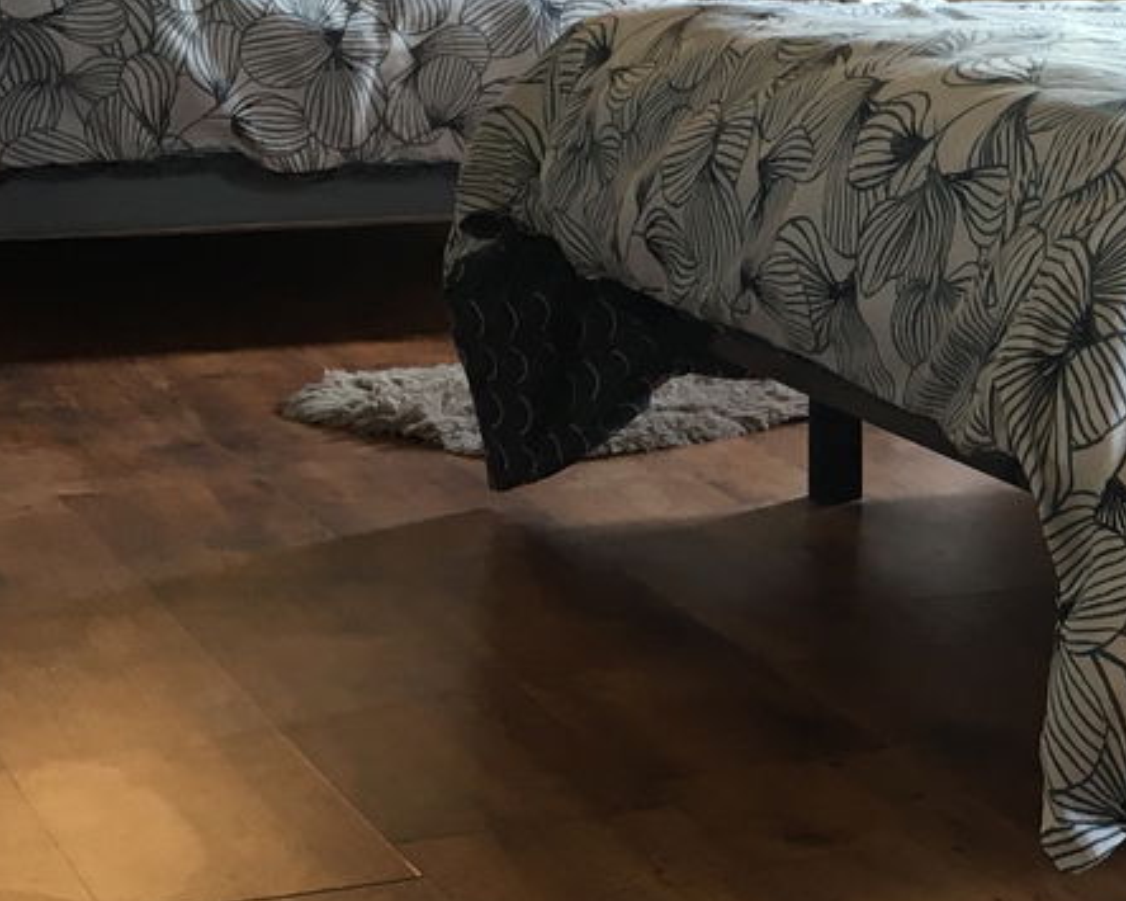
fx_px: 3398
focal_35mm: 102
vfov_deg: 15.1
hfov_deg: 17.4
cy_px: 505
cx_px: 1560
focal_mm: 4.15
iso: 64
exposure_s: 1/33
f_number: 2.2
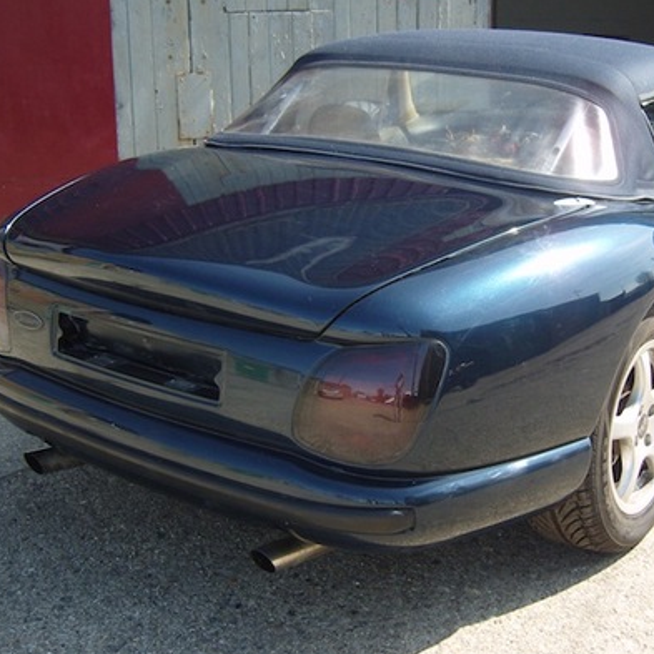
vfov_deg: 34.7
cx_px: 433
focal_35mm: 49
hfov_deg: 34.4
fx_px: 1047
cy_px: 303
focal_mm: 7.3
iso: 100
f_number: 7
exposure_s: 1/100
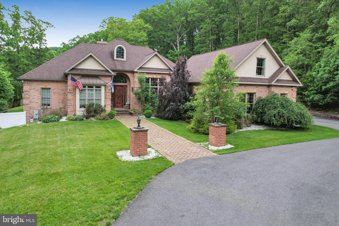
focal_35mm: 22
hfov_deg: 78.6
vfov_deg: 57.2
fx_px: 207
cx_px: 170
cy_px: 113
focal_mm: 8.38
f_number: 2.8
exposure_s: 1/12.5
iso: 570
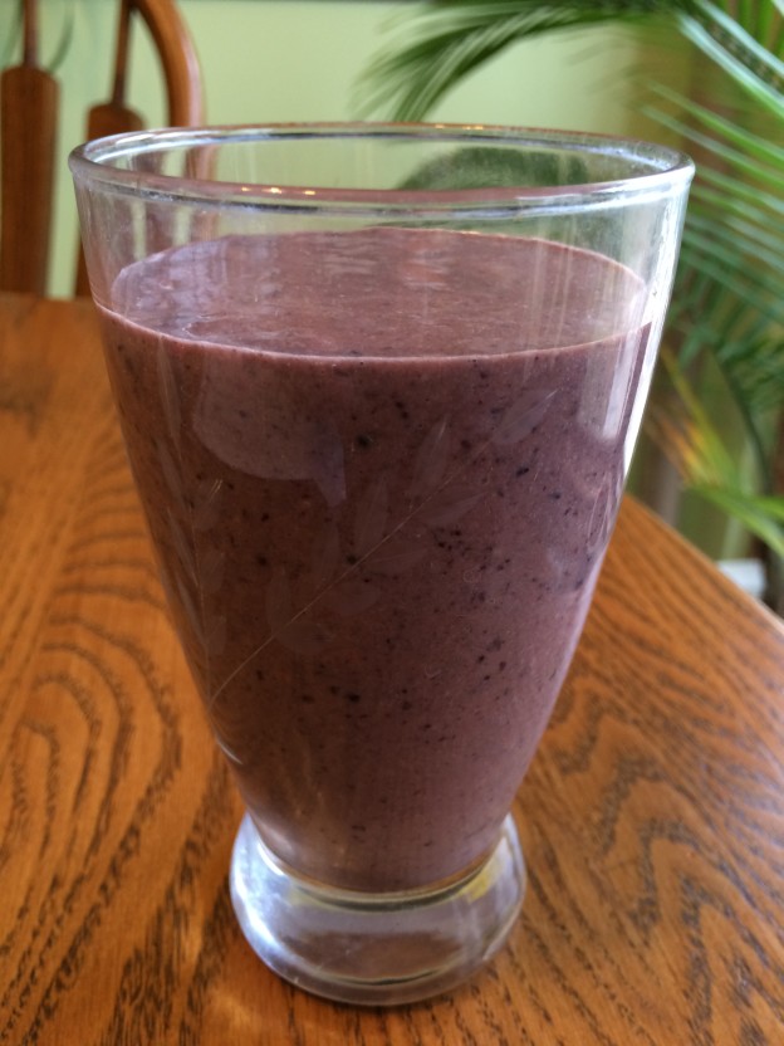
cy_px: 523
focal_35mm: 29
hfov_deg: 48.2
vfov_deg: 61.7
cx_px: 392
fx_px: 876
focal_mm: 4.15
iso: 80
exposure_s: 1/30
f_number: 2.2
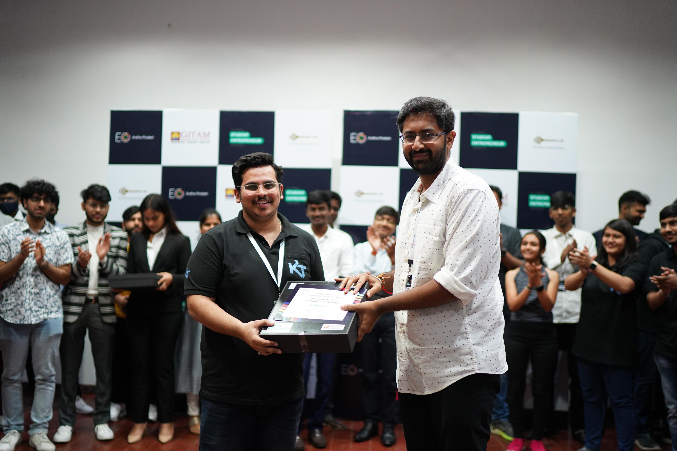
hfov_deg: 54.4
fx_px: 658
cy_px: 226
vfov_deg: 37.9
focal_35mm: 35
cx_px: 338
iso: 2000
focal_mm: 35
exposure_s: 1/200
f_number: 1.4
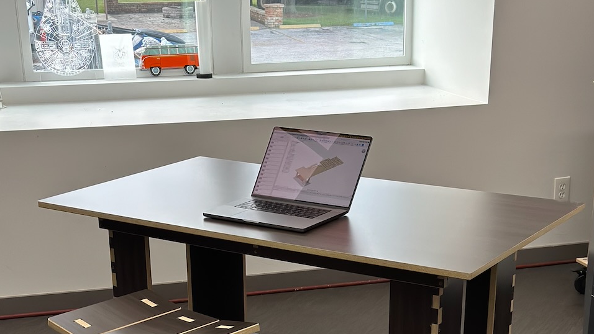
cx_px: 297
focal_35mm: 70
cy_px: 374
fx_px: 1103
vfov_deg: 16.7
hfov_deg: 30.1
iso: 80
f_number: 1.78
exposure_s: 1/577
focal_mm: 6.86
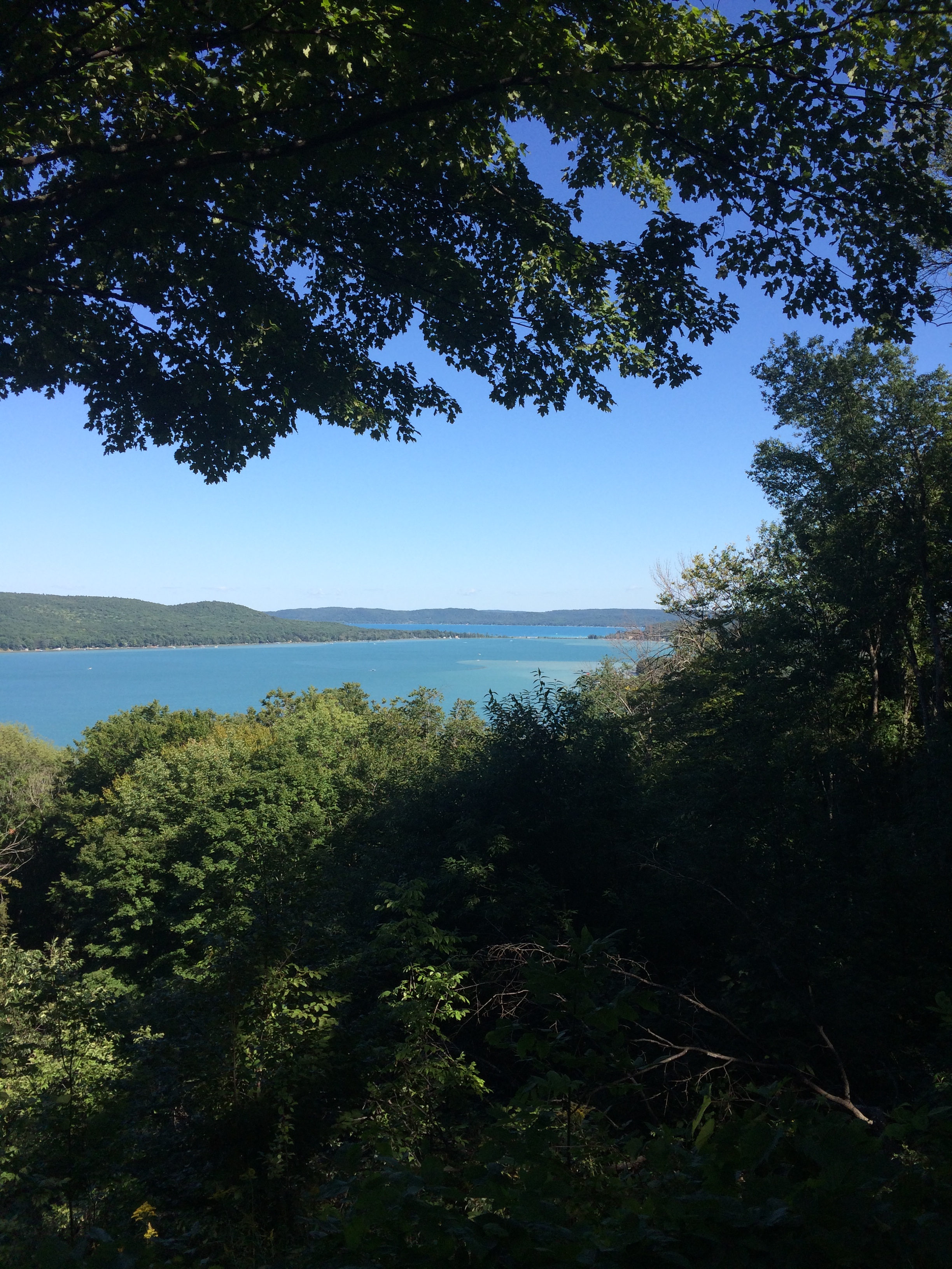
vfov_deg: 61.7
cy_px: 634
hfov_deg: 48.2
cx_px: 476
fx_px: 1063
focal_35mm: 29
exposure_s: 1/1466
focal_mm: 4.15
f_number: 2.2
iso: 32
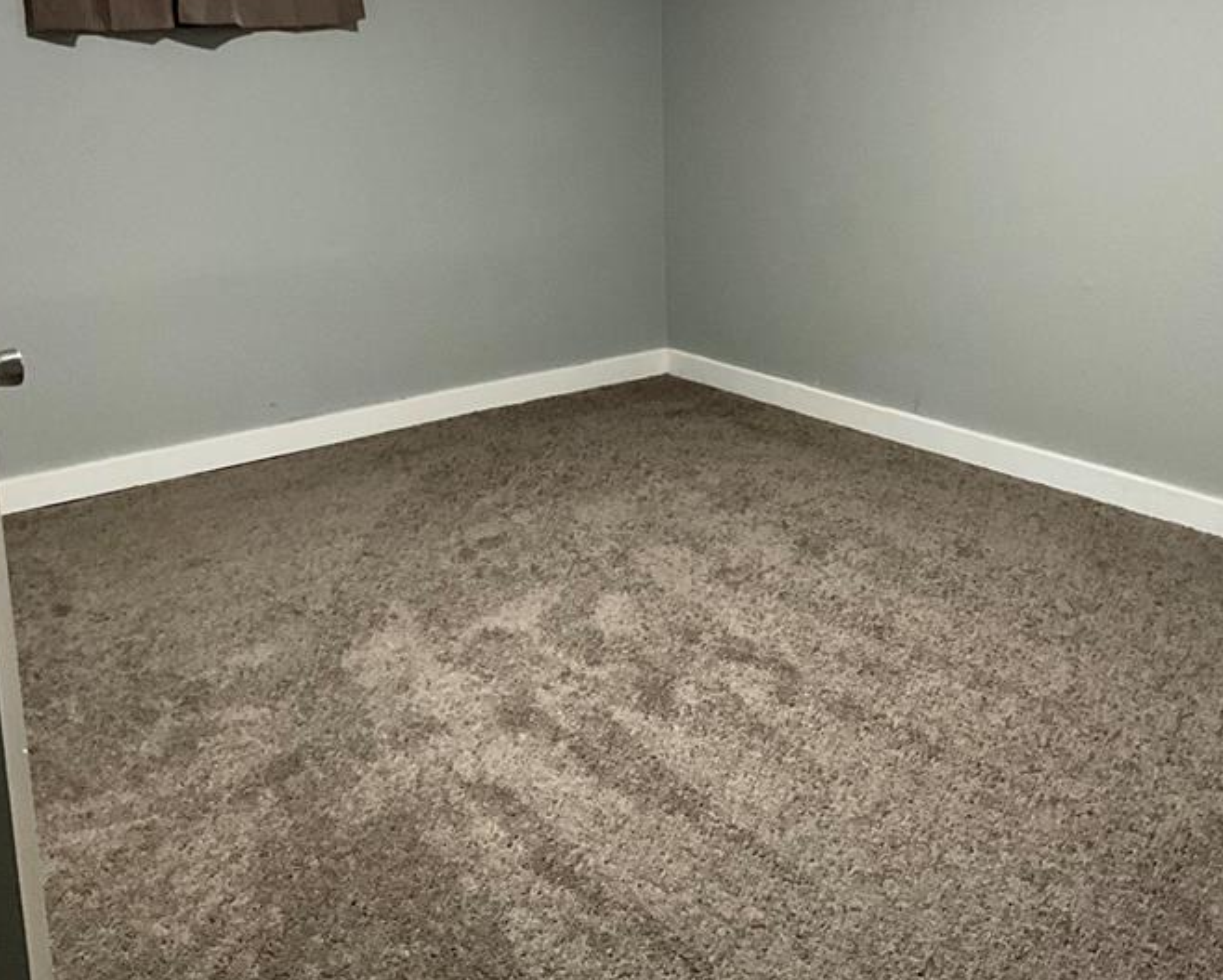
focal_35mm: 44
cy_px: 310
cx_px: 602
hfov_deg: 42.0
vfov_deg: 33.8
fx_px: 1593
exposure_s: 1/46
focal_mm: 3
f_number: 1.8
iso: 320
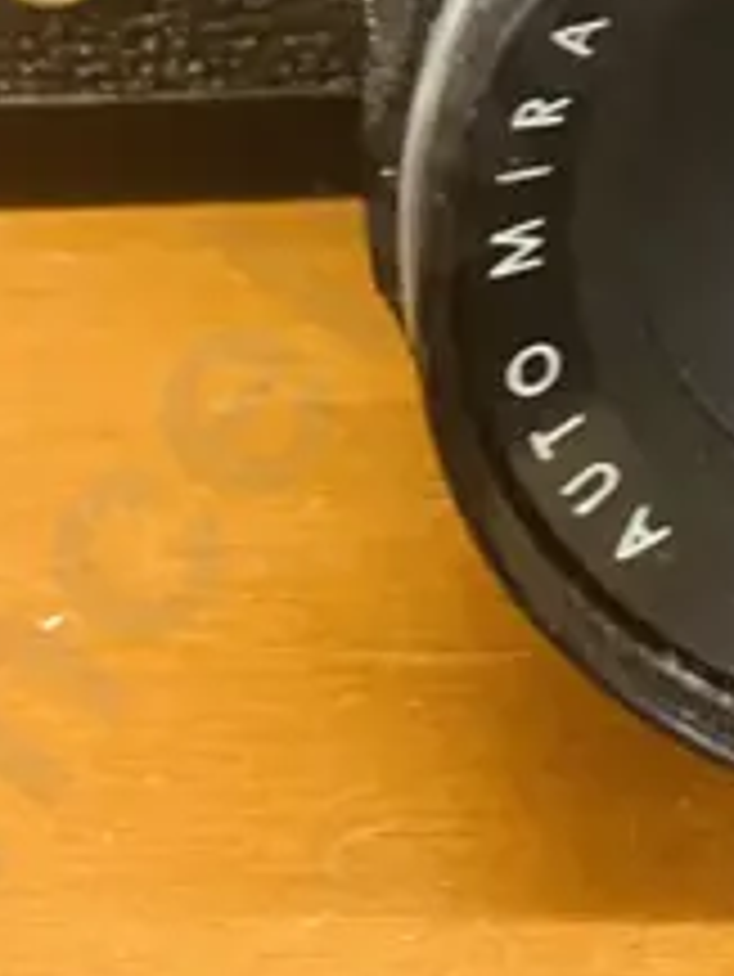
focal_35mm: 132
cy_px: -310
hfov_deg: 11.1
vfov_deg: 14.3
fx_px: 3728
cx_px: 784
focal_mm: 3.99
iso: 320
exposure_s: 1/33
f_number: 1.8
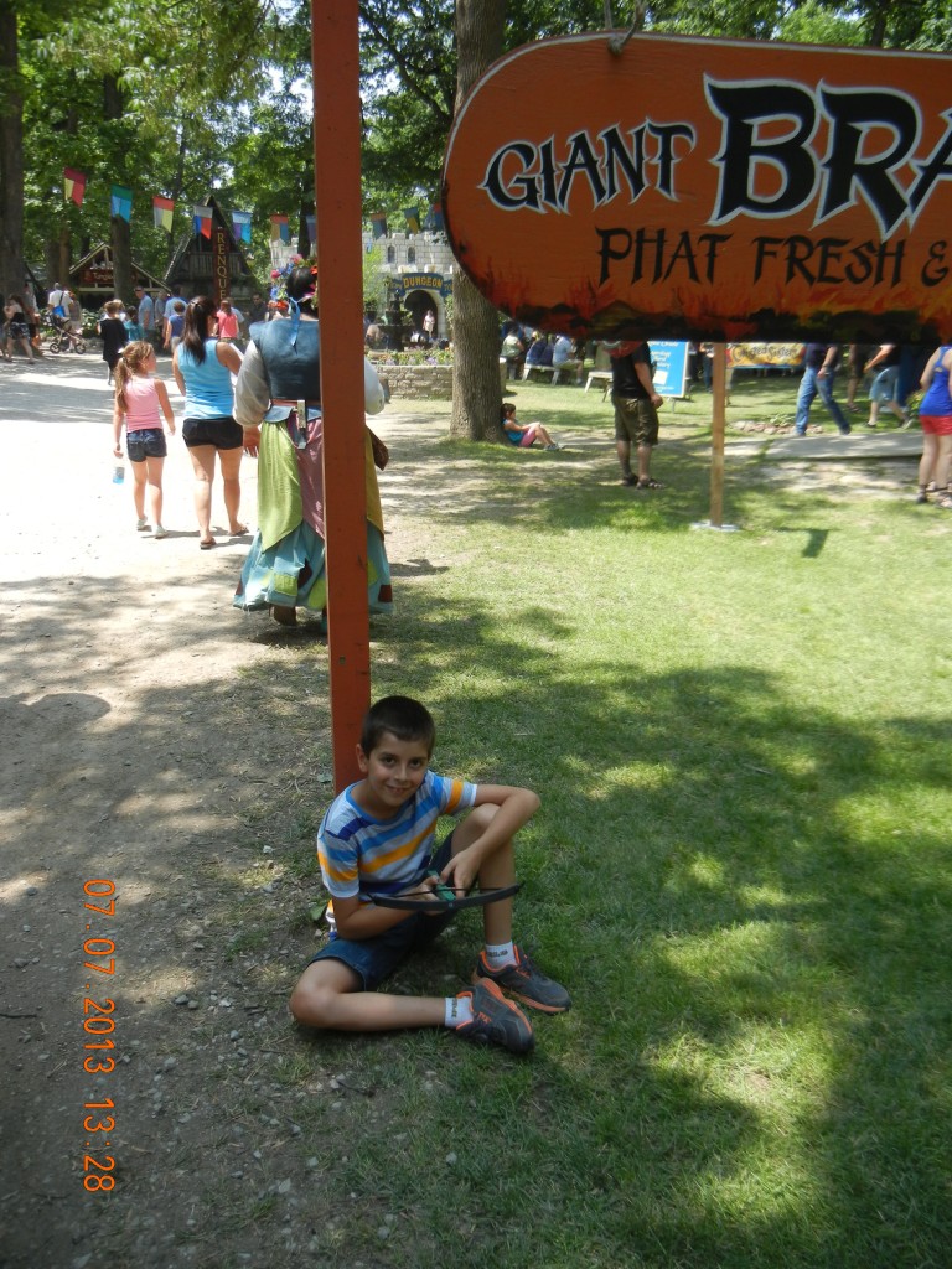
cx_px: 476
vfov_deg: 60.0
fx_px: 1100
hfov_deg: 46.8
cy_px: 634
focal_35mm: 30
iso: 160
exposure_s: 1/476
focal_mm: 5.4
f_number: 3.5
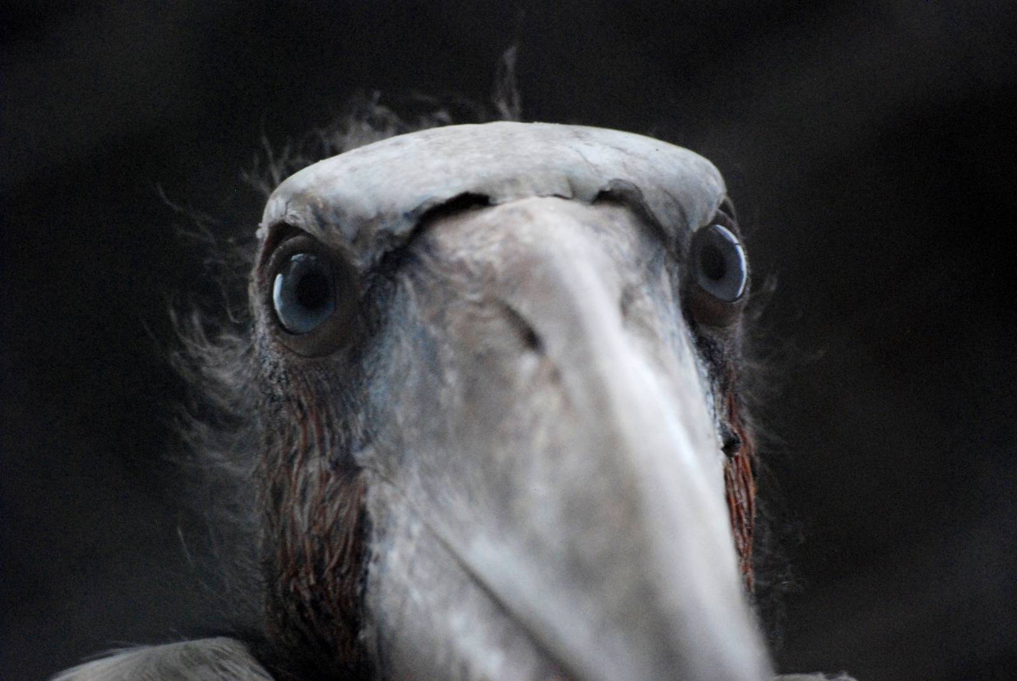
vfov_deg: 3.1
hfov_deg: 4.6
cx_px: 508
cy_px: 340
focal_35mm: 450
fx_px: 12727
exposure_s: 1/160
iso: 1600
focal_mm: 300
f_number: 5.6
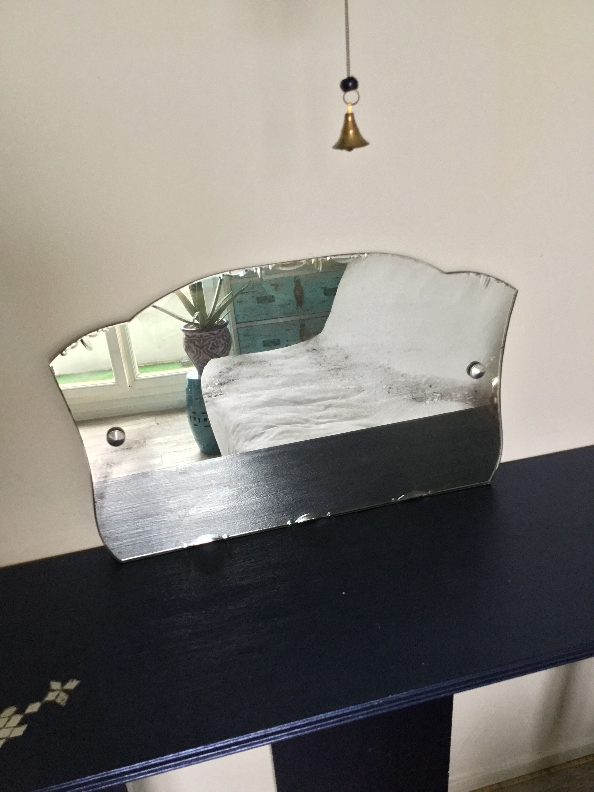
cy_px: 396
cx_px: 297
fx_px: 709
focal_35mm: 31
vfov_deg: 58.4
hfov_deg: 45.4
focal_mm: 3.3
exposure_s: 1/33
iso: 200
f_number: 2.4
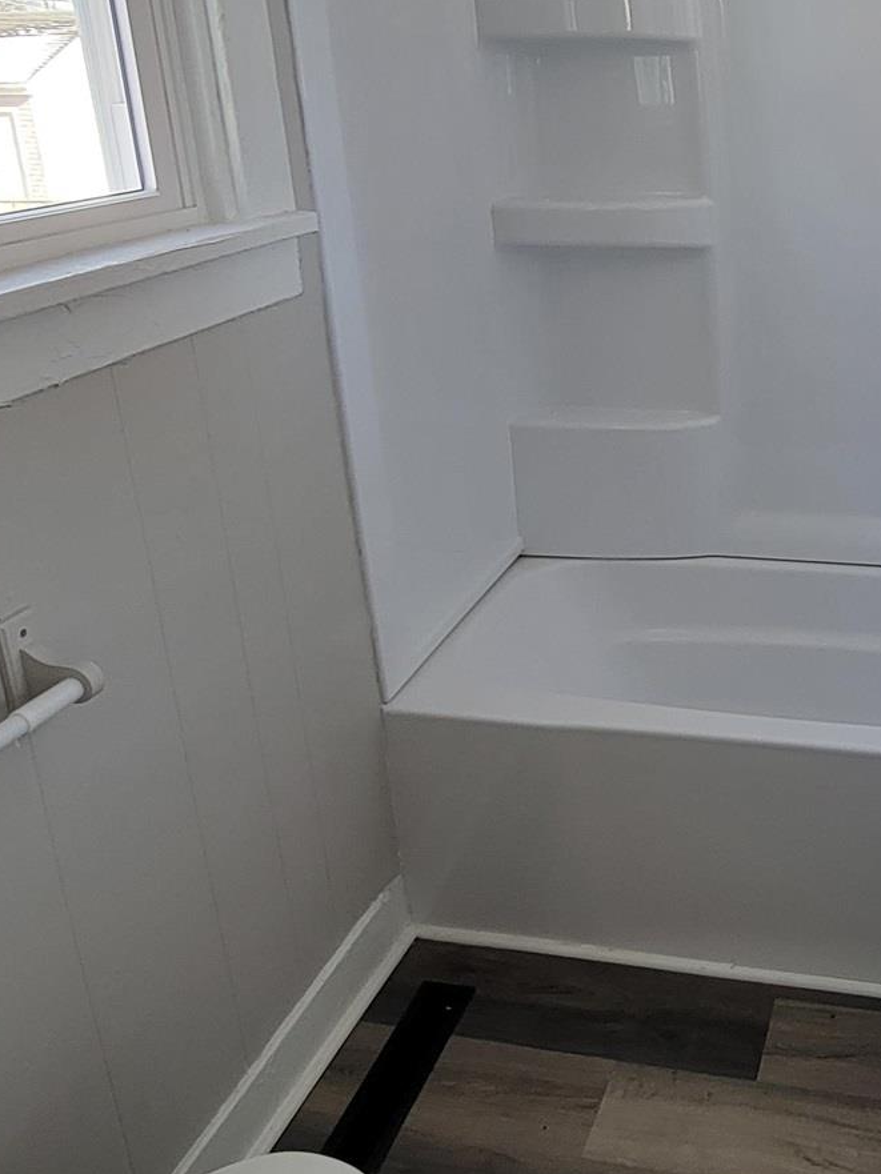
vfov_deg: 53.7
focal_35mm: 34
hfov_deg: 38.8
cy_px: 485
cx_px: 794
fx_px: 1153
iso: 125
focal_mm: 2.2
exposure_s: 1/60
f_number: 2.2
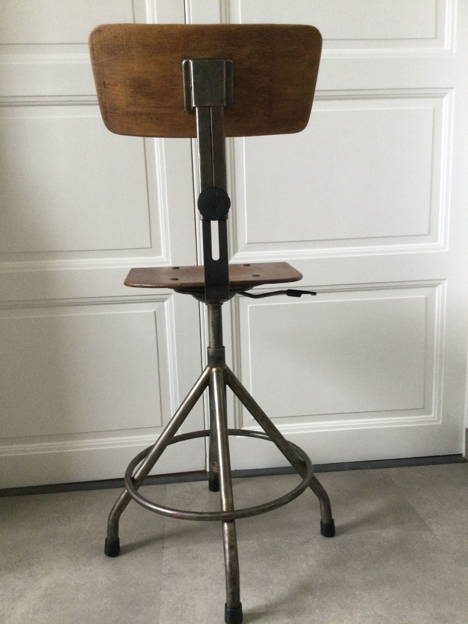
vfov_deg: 58.4
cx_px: 234
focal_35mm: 31
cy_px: 312
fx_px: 559
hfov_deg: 45.4
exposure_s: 1/33
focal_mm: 3.3
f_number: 2.4
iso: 160
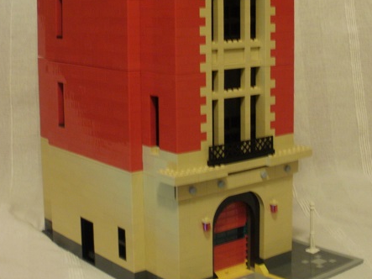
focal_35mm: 65
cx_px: 189
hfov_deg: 29.8
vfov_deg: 22.5
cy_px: 94
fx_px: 698
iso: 125
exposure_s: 1/2
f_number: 3.5
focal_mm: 6.3
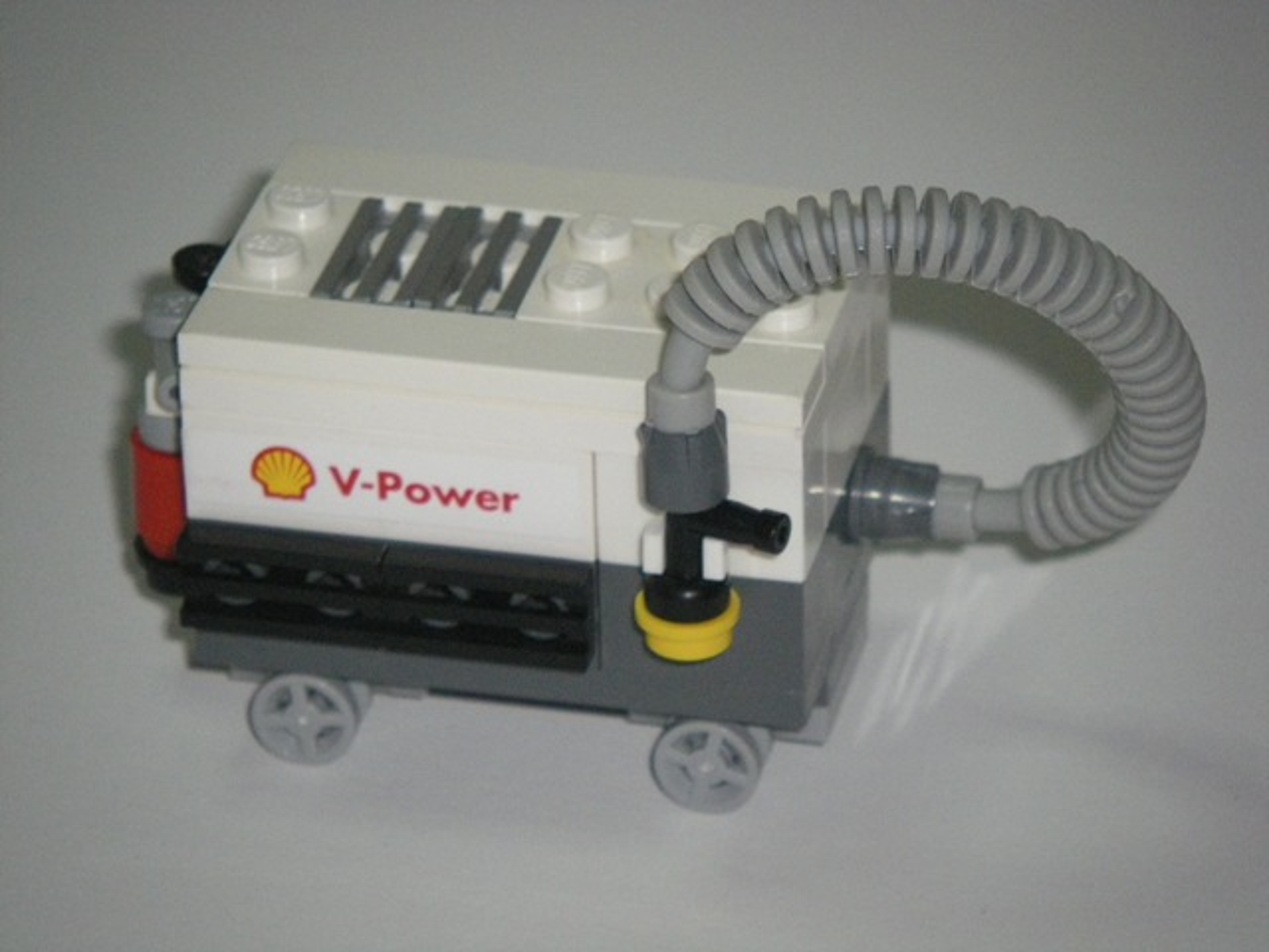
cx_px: 634
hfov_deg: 10.0
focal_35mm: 197
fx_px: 7222
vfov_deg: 7.5
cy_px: 476
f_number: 4.6
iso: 500
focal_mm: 32.5
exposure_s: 1/160
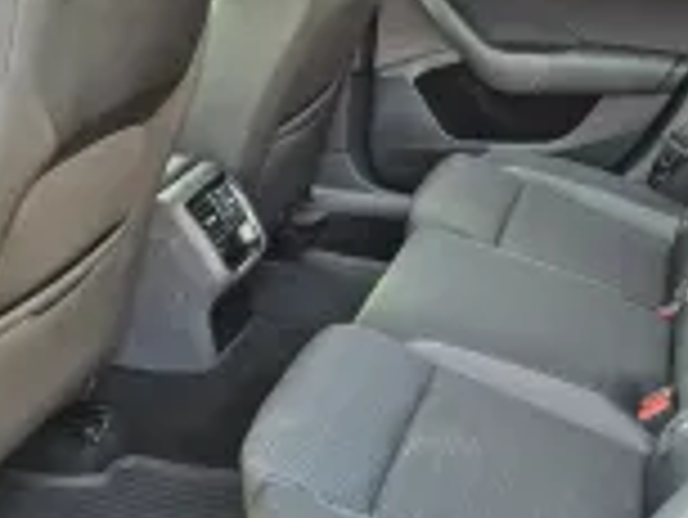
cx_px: 477
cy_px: 270
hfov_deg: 35.1
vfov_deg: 27.1
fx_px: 1074
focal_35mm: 54
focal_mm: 5.4
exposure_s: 1/100
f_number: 1.8
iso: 160
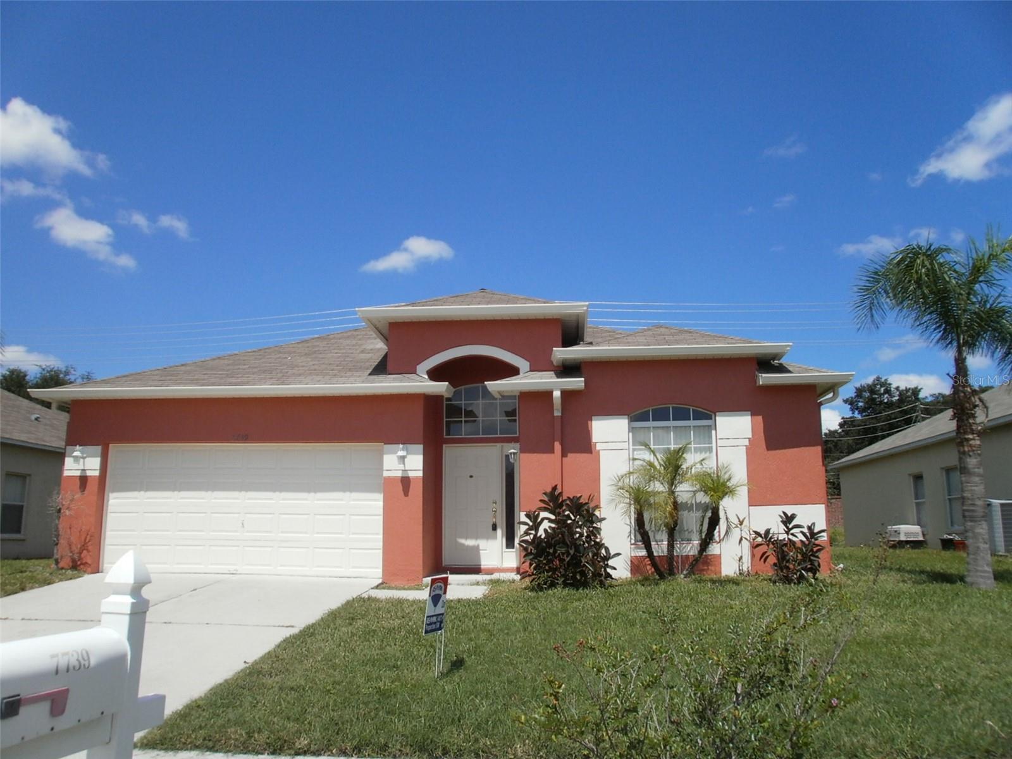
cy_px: 380
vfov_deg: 53.1
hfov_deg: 67.3
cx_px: 506
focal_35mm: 26
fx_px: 760
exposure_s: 1/320
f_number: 7.8
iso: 100
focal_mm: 4.65
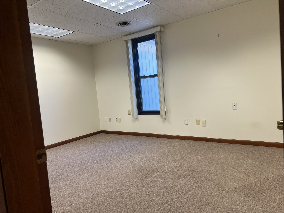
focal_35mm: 26
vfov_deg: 53.1
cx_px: 142
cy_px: 106
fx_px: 213
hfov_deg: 67.3
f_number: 1.5
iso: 64
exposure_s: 1/120
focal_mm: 5.7
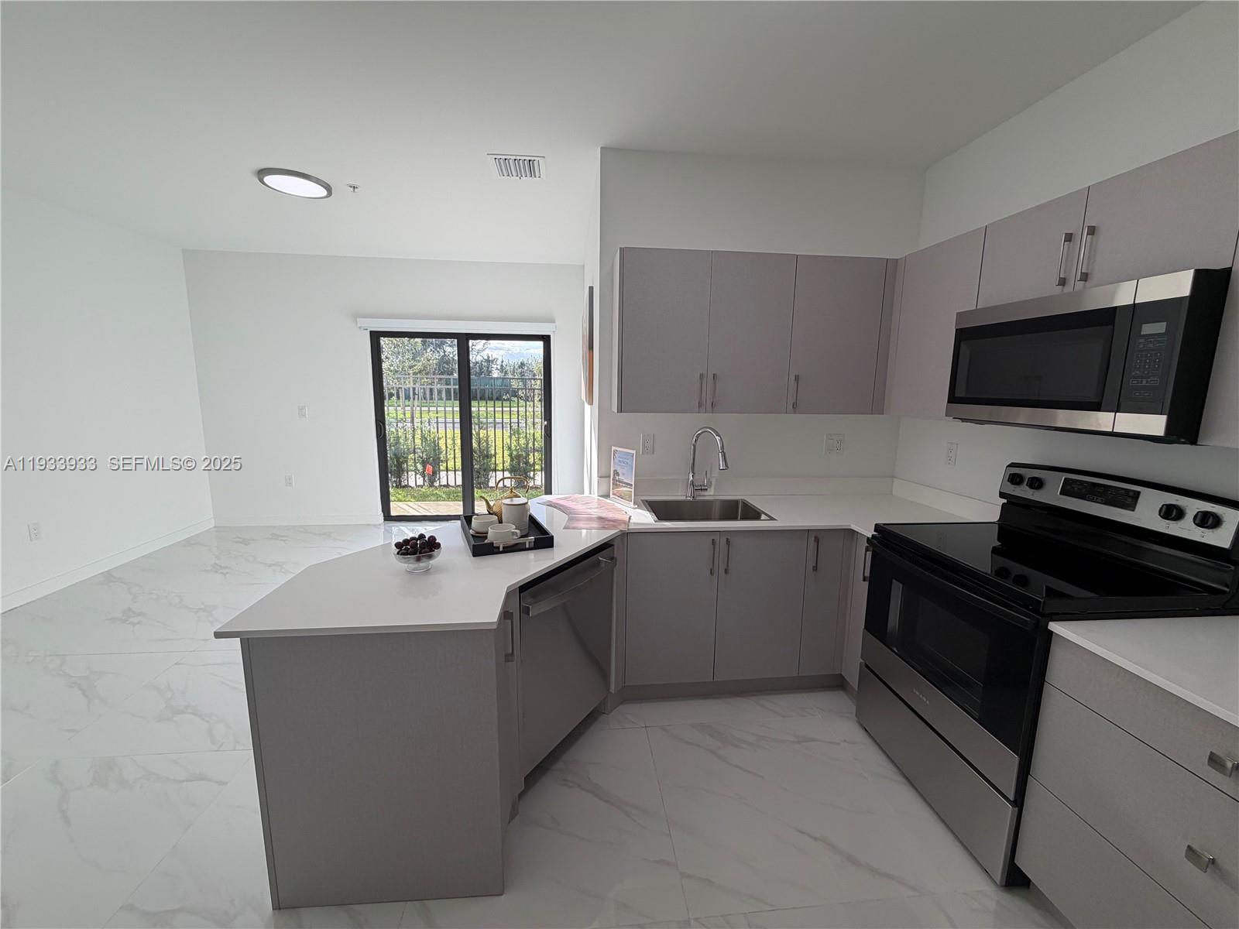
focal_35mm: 14
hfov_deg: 102.1
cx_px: 620
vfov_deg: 85.7
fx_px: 501
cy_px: 464
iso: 40
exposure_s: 1/115
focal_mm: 2.22
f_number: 2.2
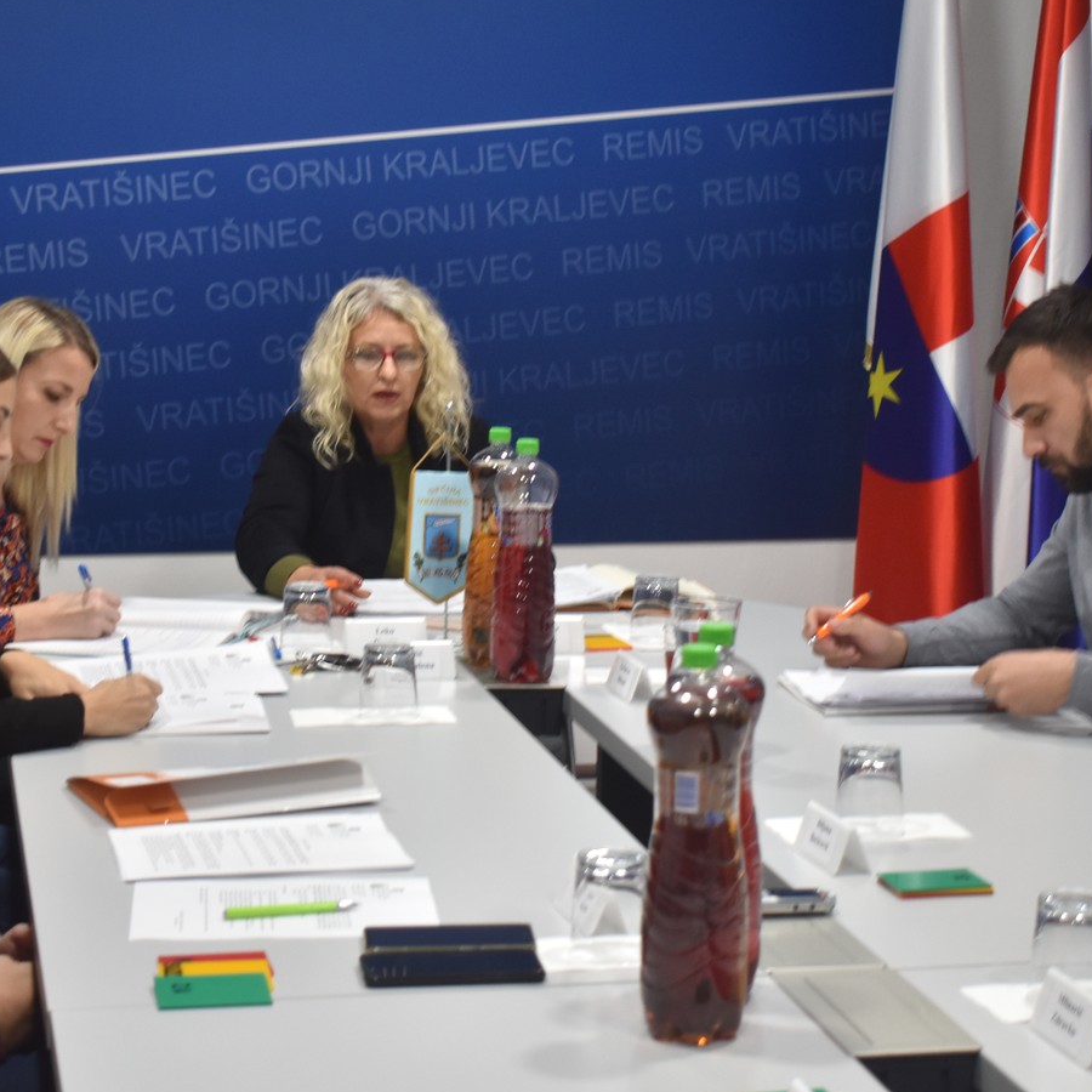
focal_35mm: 78
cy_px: 542
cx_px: 496
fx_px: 2784
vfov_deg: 22.2
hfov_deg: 22.2
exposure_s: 1/100
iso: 560
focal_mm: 34
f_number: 4.5
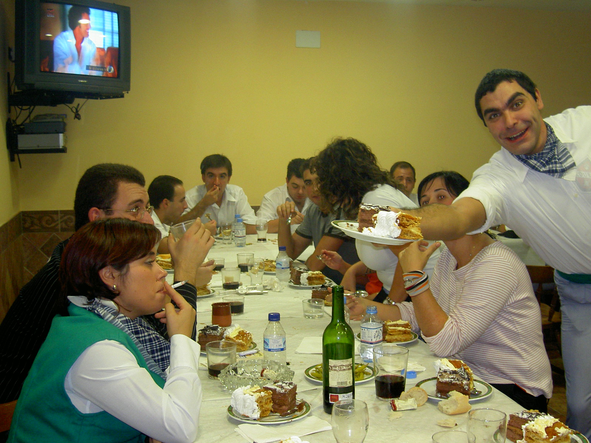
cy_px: 222
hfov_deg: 42.9
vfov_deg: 32.9
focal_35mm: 44
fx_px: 751
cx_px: 296
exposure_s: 1/64.1
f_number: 2.9
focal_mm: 9
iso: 100
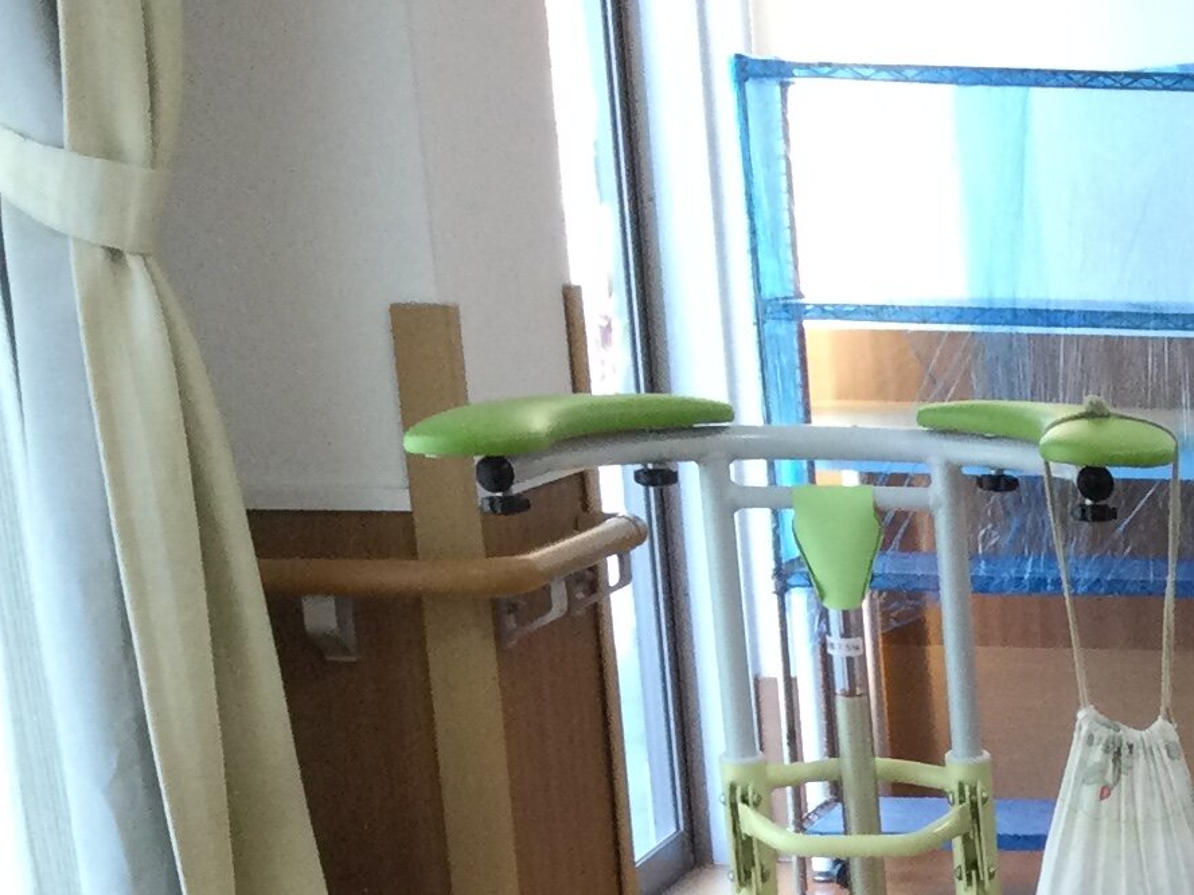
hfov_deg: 15.2
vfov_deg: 12.3
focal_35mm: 114
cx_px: 2056
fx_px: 3932
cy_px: 1410
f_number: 2.4
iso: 32
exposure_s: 1/30
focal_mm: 3.3
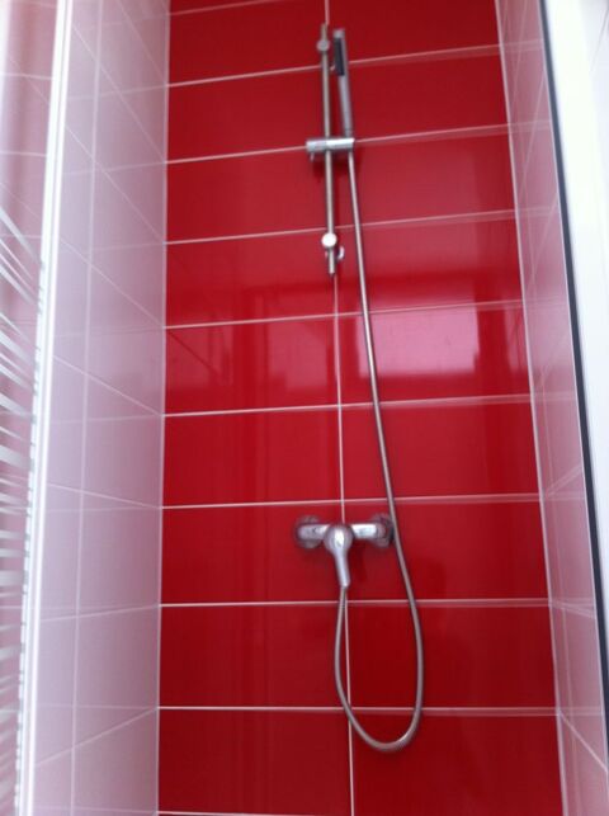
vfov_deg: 52.7
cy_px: 408
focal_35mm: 35
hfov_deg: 40.6
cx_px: 304
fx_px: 823
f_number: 2.8
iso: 80
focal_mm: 3.85
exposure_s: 1/17
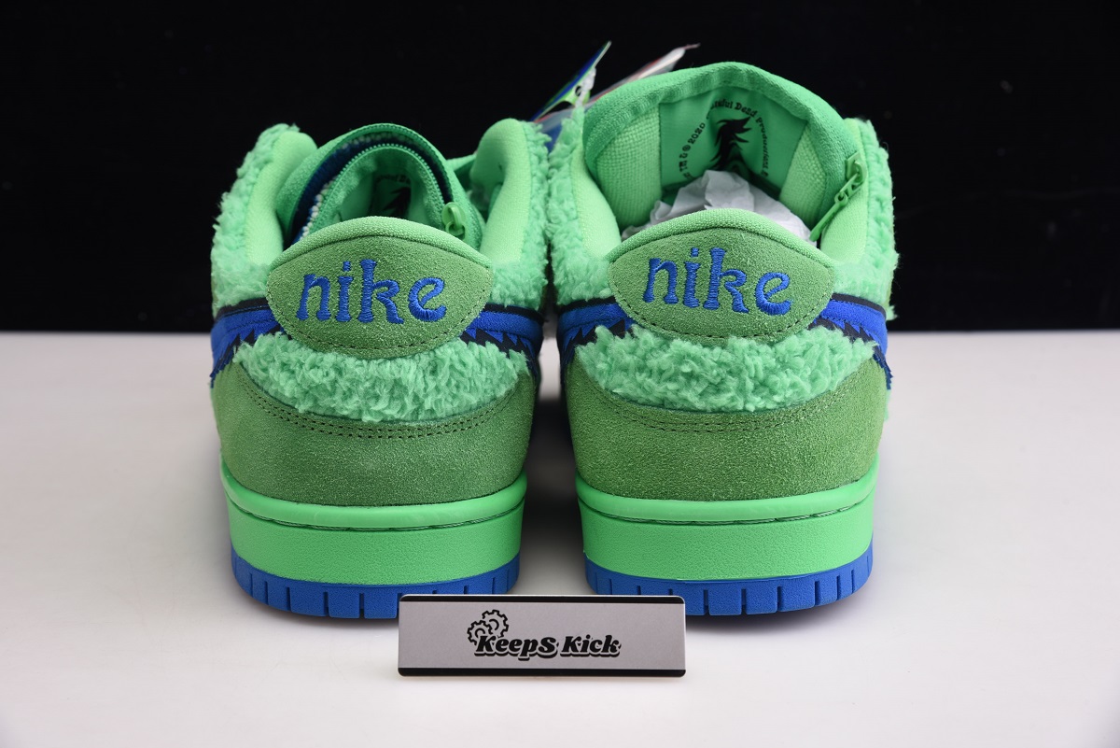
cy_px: 374
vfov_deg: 16.7
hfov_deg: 24.8
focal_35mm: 82
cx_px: 560
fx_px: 2552
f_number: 11
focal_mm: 82
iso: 100
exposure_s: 1/125
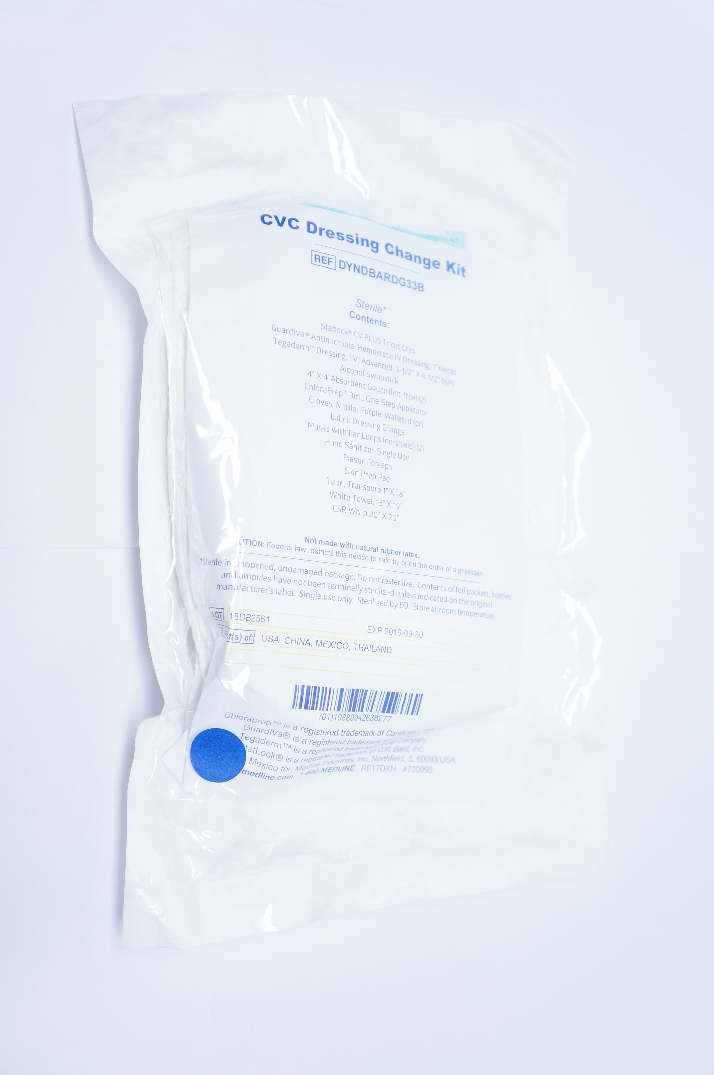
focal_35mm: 40
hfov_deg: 32.9
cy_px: 538
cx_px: 357
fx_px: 1208
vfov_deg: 48.0
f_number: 4
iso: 800
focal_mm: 27
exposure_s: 1/125
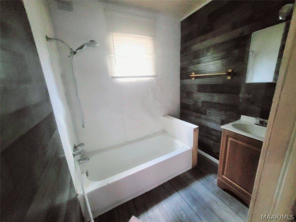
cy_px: 111
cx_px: 148
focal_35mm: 13
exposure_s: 1/24
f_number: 2.2
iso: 800
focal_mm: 1.74
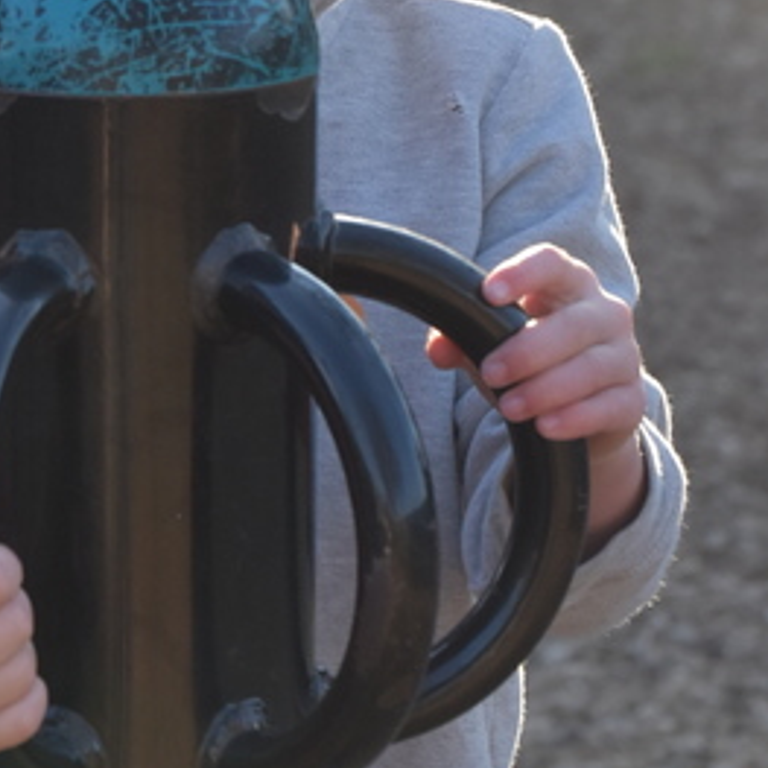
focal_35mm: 347
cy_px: -6
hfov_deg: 5.0
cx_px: -200
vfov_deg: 5.0
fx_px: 8710
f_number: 5.6
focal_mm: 70
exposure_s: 1/500
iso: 400
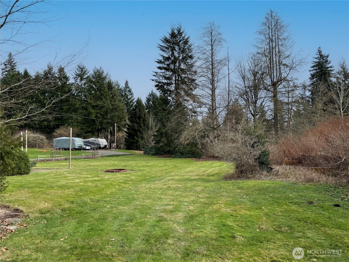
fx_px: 262
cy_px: 131
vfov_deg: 53.1
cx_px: 174
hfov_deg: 67.3
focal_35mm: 26
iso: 32
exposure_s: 1/1984
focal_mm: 4.2
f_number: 1.6
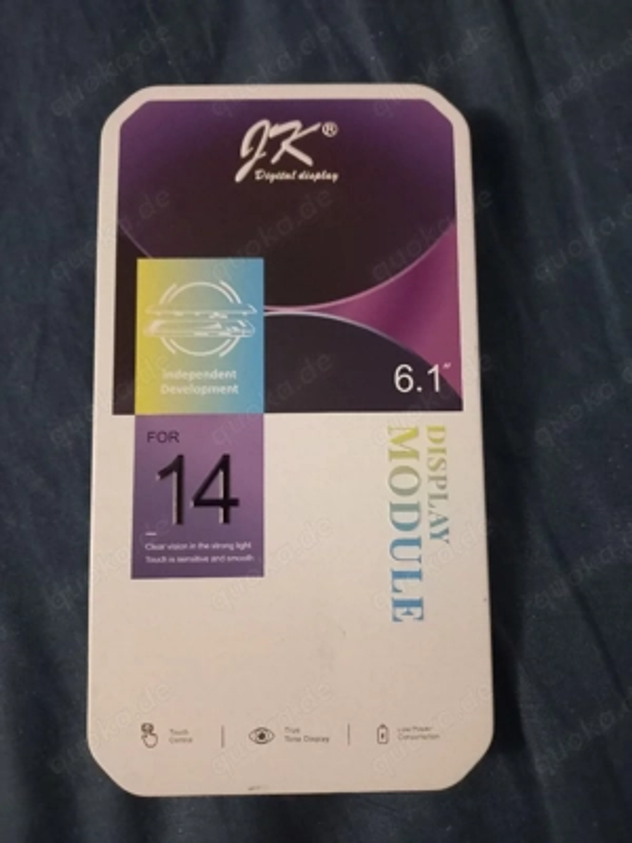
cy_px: 422
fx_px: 609
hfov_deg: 54.9
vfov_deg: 69.4
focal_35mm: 25
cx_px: 316
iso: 1600
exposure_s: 1/16.7
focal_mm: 4.6
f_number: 1.8
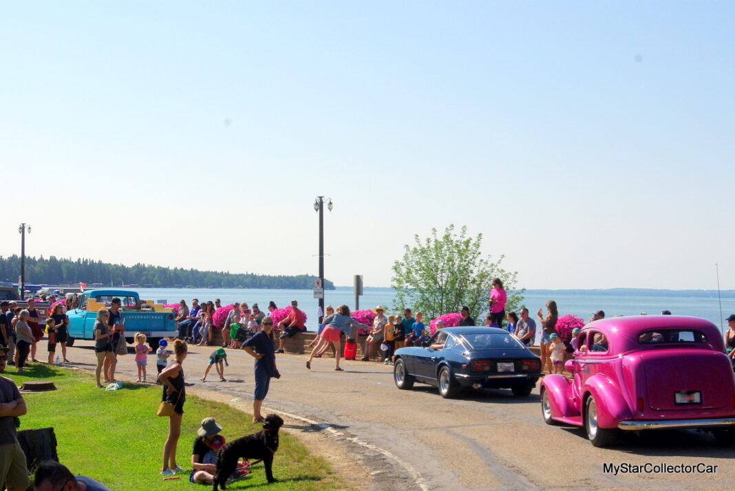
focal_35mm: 60
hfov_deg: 33.4
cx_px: 368
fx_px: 1226
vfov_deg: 22.7
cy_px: 246
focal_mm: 40
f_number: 11
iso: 100
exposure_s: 1/250
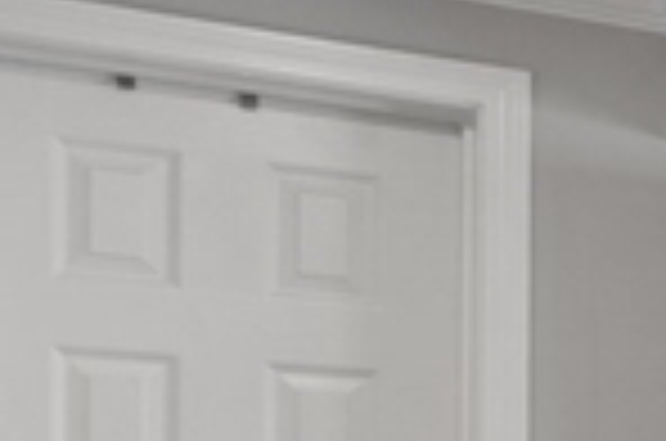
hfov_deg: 10.7
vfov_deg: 10.8
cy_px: 673
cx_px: 2052
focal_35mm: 121
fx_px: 2242
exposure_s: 1/3
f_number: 7.1
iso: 320
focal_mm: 17.5
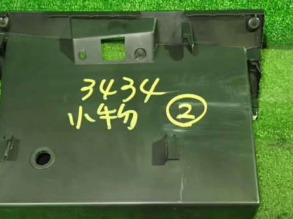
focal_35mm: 39
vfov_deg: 36.8
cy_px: 118
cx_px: 126
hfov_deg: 47.7
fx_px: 330
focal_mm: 5.4
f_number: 2.3
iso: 800
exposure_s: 1/20
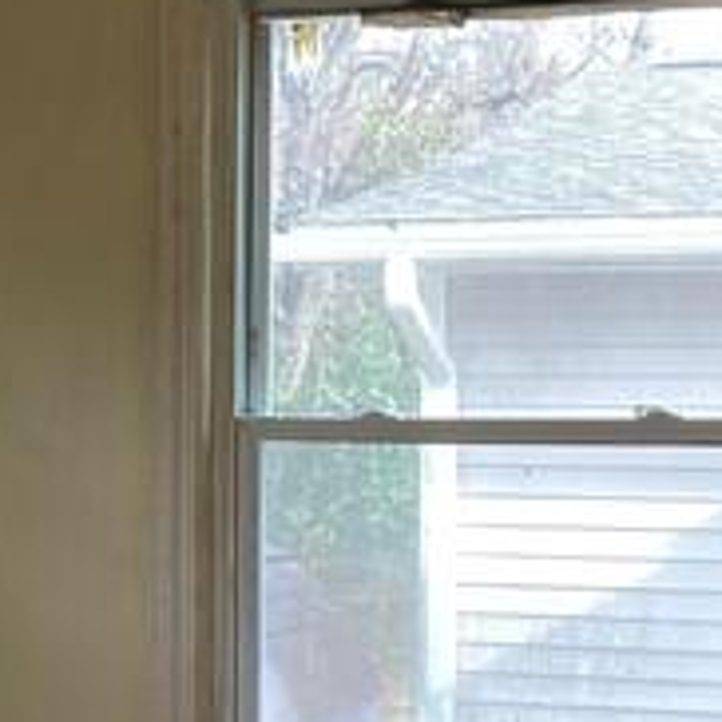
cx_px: -147
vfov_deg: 14.0
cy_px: 516
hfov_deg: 13.7
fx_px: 2926
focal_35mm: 124
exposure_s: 1/121
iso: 100
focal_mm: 5.1
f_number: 1.6
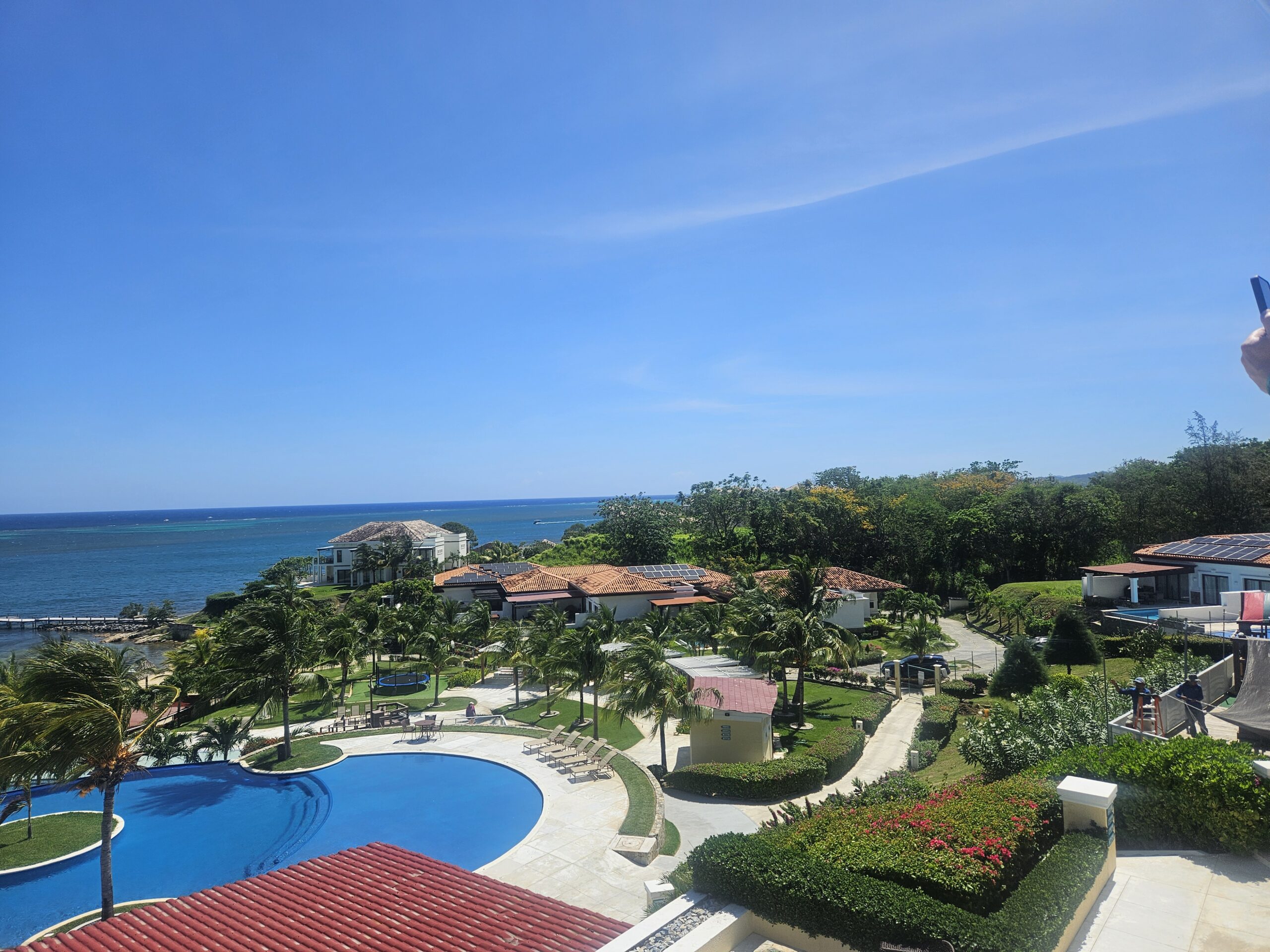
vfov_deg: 58.9
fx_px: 844
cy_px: 476
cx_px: 635
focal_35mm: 23
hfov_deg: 73.9
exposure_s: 1/3540
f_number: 1.8
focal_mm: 5.4
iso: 25
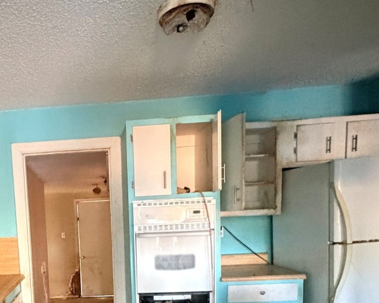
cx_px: 67
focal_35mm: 33
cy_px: 260
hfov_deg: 50.4
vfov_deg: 41.8
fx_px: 370
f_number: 2.2
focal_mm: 2.22
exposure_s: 1/53
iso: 1250
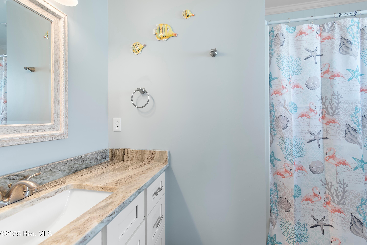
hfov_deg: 100.4
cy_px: 122
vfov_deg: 77.3
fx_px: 153
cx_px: 184
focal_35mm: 15
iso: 100
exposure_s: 1/5
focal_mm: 10
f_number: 4.5
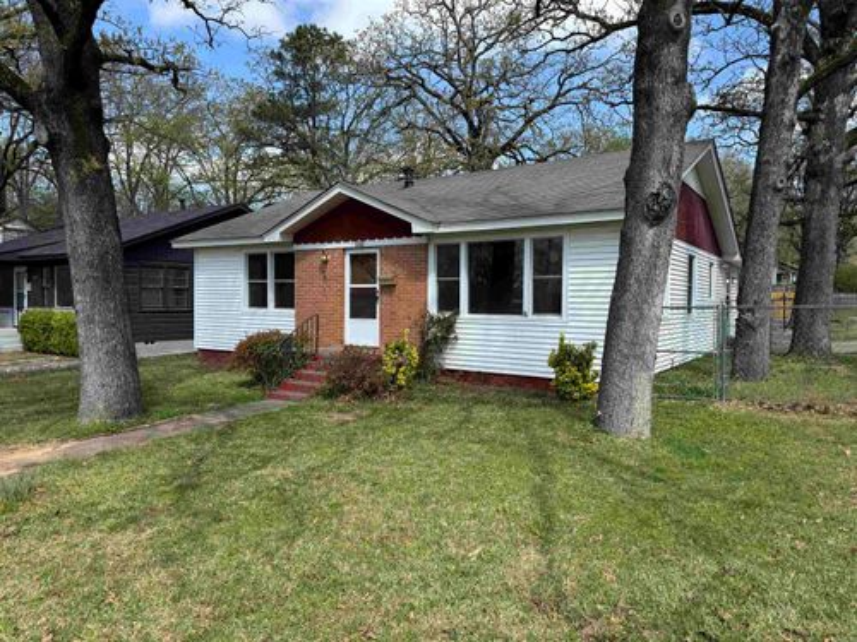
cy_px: 321
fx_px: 594
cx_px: 428
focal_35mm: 24
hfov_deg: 71.6
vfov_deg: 56.8
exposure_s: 1/2604
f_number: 1.78
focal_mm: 6.76
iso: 80
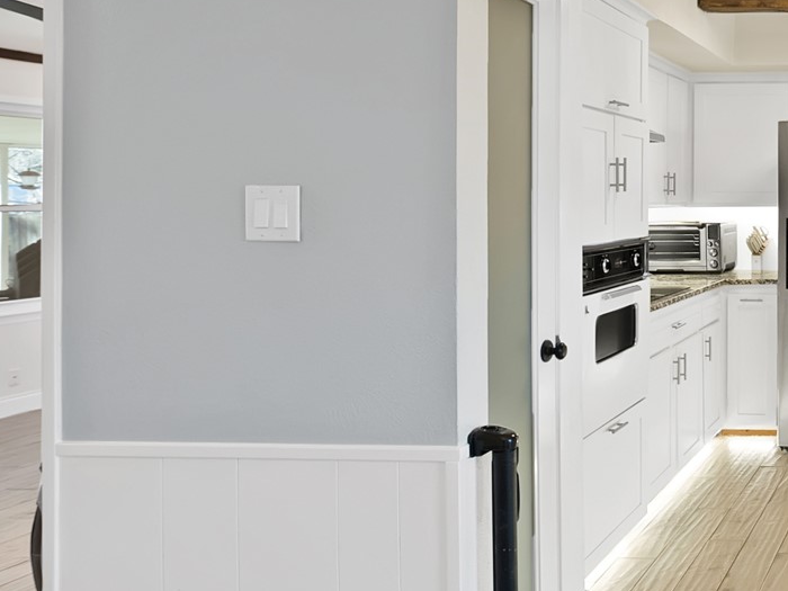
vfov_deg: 42.5
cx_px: 937
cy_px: 213
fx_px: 751
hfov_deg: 40.1
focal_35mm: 33
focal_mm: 12
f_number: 9
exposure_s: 1/2.5
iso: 640
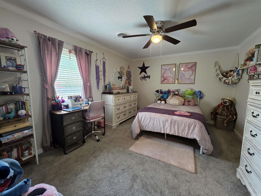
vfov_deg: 89.9
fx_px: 98
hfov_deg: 106.2
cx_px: 130
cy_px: 98
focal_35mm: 13
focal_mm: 2.2
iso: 250
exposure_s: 1/60
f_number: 1.9
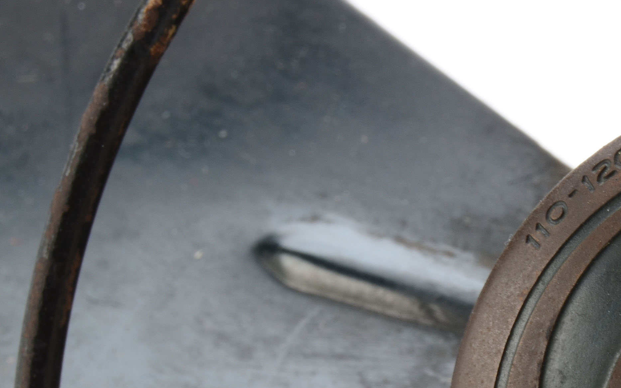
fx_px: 3746
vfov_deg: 5.9
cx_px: 806
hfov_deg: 9.3
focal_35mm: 221
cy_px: 440
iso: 100
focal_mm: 55
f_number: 18
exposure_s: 1/160
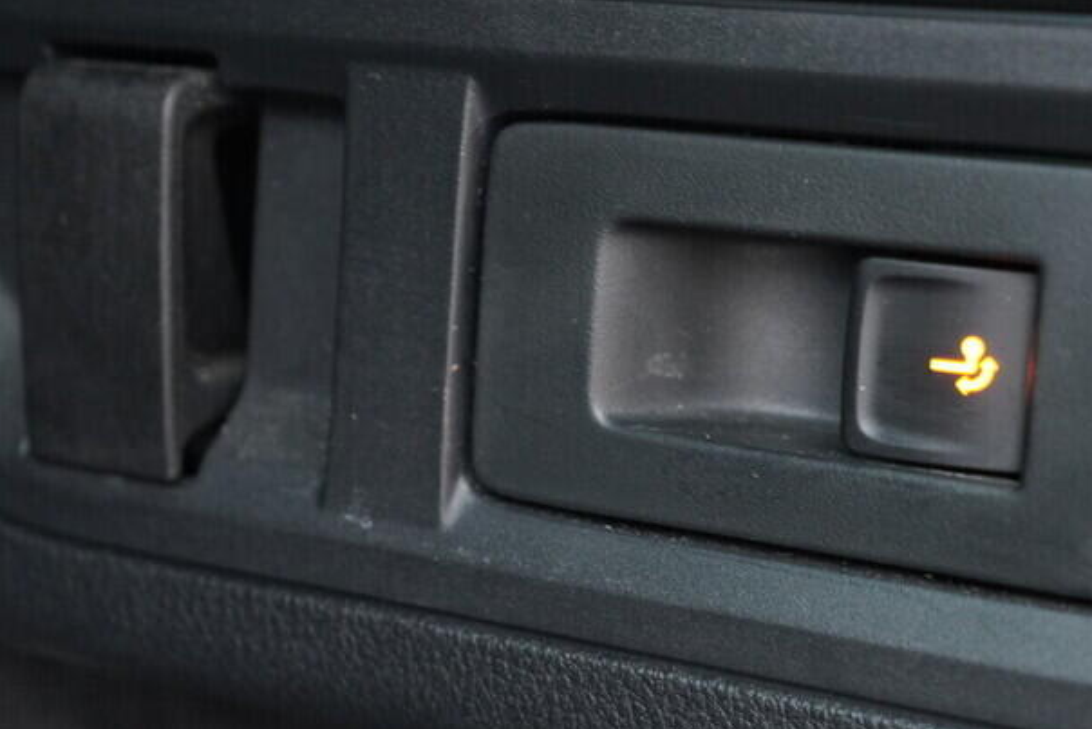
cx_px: 895
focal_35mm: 61
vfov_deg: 22.3
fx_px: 1851
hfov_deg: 31.9
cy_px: 357
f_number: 2.8
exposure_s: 1/40
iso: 1250
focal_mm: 24
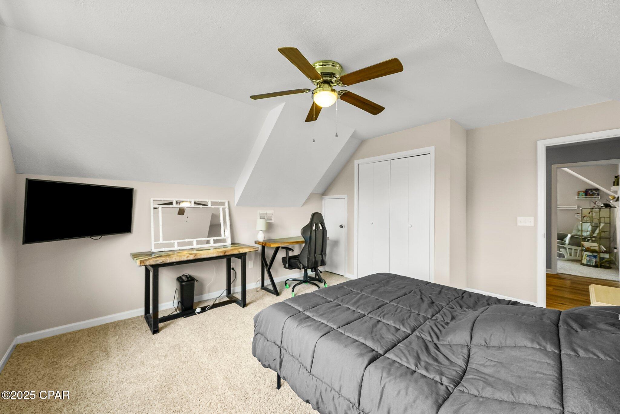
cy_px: 207
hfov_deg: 108.3
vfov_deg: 85.5
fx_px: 224
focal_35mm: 13
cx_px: 310
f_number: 8
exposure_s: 1/2.5
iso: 400
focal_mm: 13
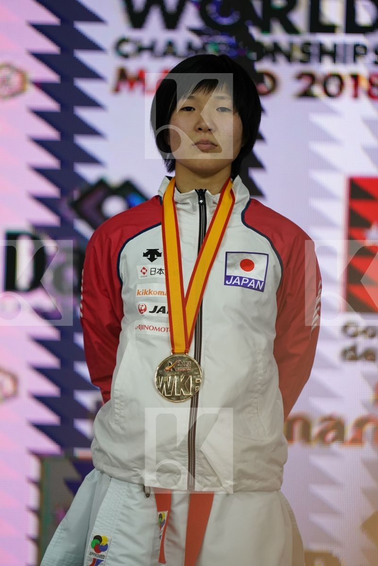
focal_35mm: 400
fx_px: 6300
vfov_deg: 5.2
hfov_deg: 3.4
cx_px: 189
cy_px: 283
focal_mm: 400
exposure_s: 1/500
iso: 2000
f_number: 2.8
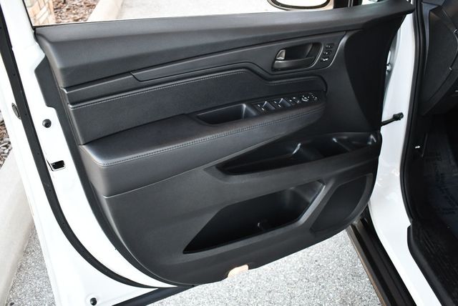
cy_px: 153
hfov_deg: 53.1
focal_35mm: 36
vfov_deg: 36.9
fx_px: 458
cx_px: 229
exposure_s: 1/200
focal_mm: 18
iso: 800
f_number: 3.5
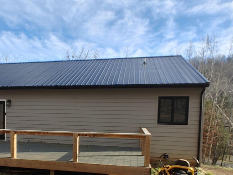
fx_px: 242
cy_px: 130
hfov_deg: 49.8
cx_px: 65
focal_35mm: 36
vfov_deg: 38.7
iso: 50
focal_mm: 1.78
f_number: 1.9
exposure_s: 1/485
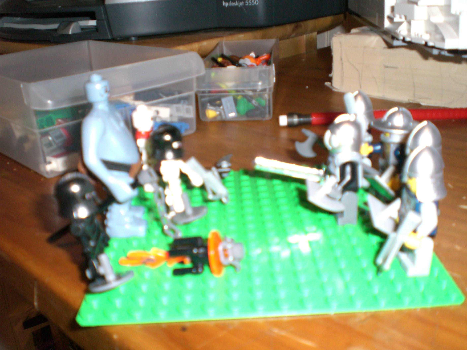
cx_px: 234
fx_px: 513
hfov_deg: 49.0
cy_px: 175
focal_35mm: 38
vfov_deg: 37.7
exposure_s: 1/60
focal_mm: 6.3
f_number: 3.1
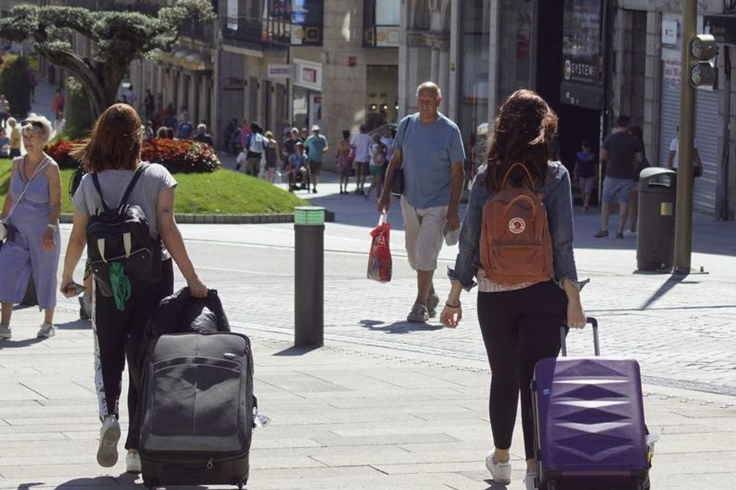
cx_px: 357
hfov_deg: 14.1
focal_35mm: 146
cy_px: 261
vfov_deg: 9.4
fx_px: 2977
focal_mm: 75
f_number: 7.1
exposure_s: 1/320
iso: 100
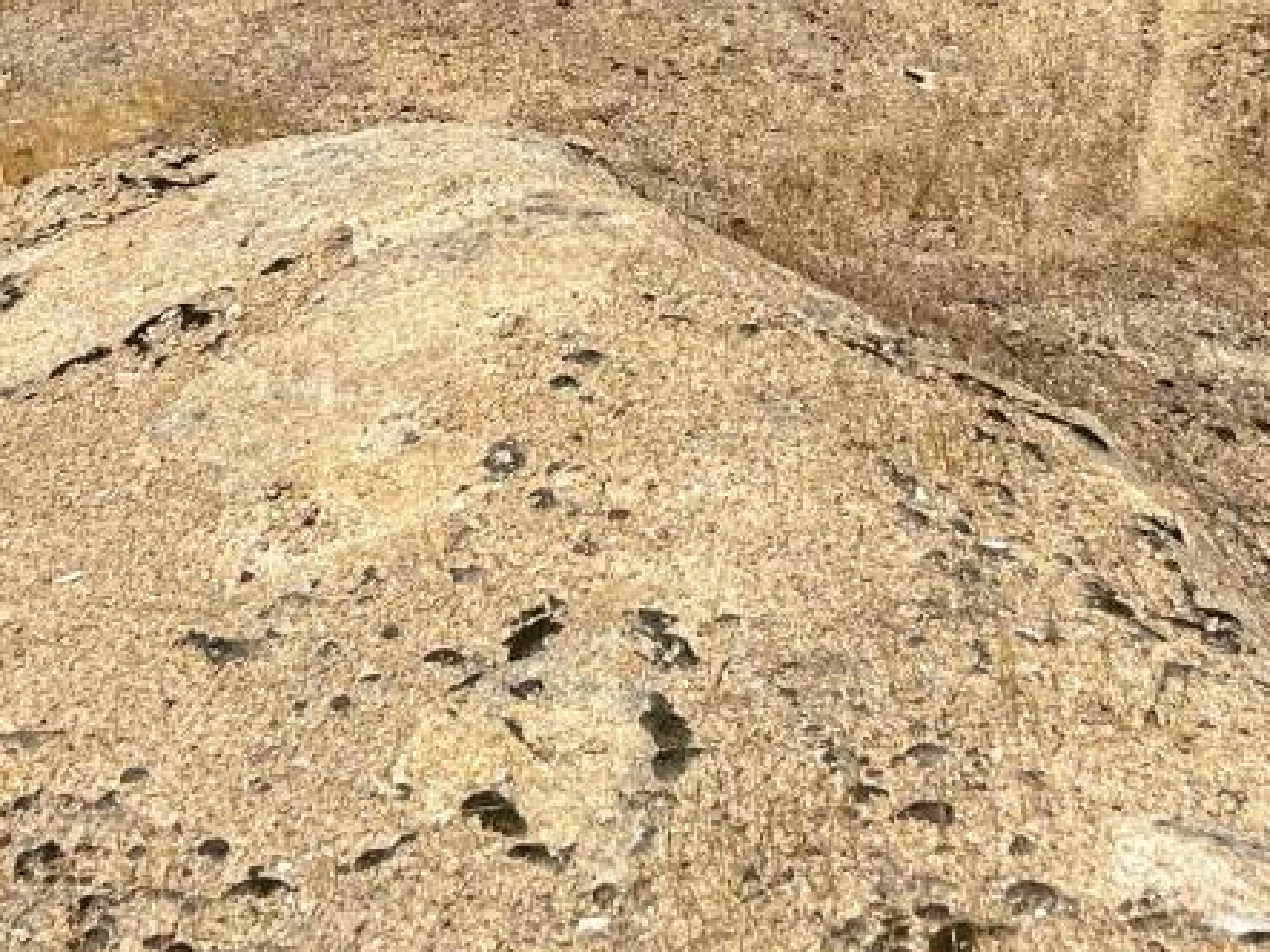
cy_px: -191
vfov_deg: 16.1
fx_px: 3228
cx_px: 720
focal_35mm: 88
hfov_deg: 22.2
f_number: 1.5
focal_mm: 5.7
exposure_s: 1/7463
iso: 50
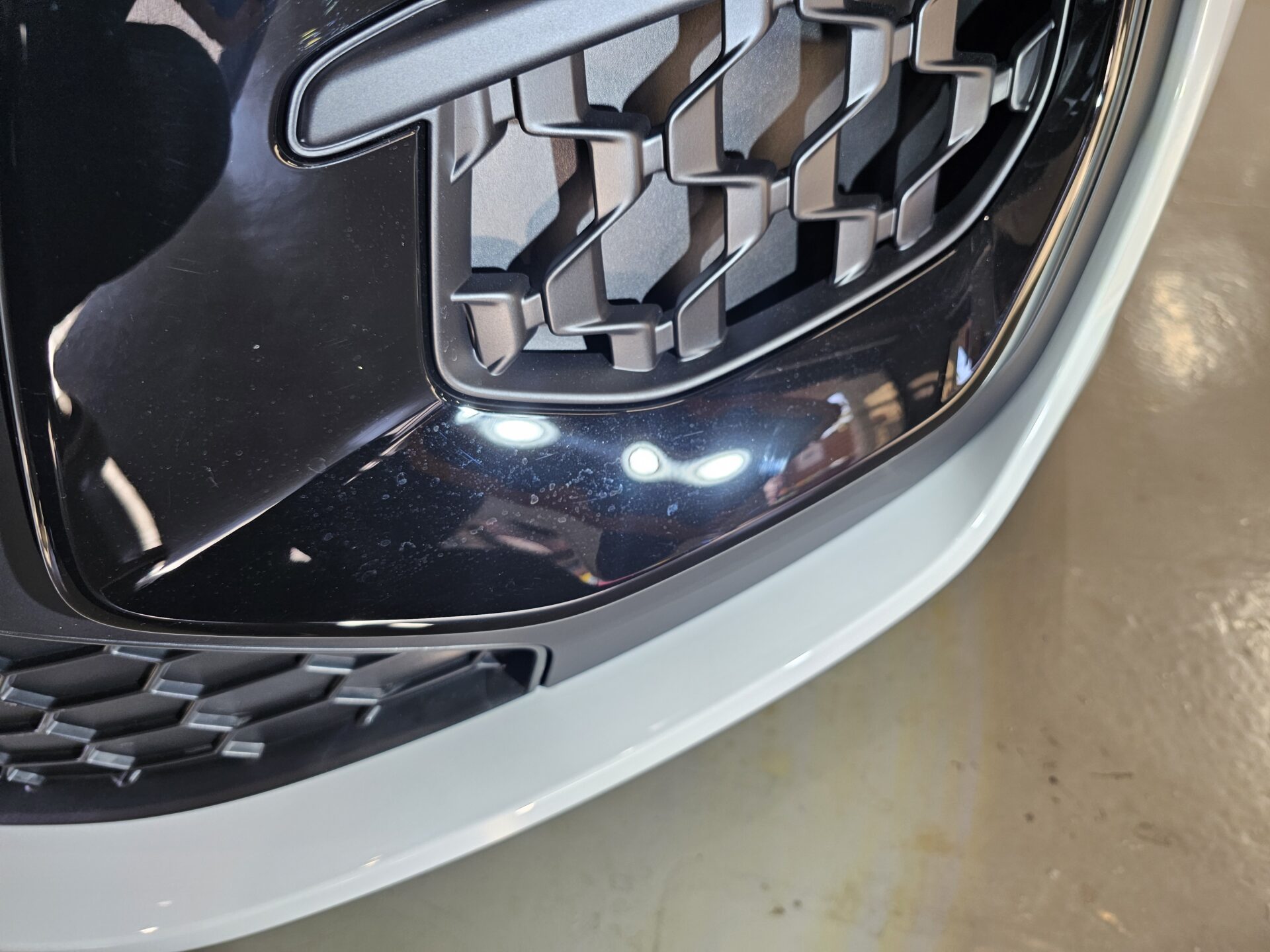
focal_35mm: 23
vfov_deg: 58.9
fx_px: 844
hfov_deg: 73.9
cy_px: 476
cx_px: 635
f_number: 1.7
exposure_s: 1/66
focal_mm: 6.3
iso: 40
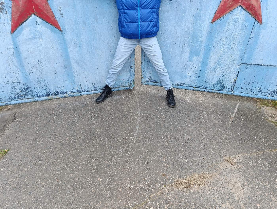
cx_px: 138
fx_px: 184
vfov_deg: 59.0
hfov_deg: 73.8
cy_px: 104
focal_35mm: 23
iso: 125
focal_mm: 6.14
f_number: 1.6
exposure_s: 1/100
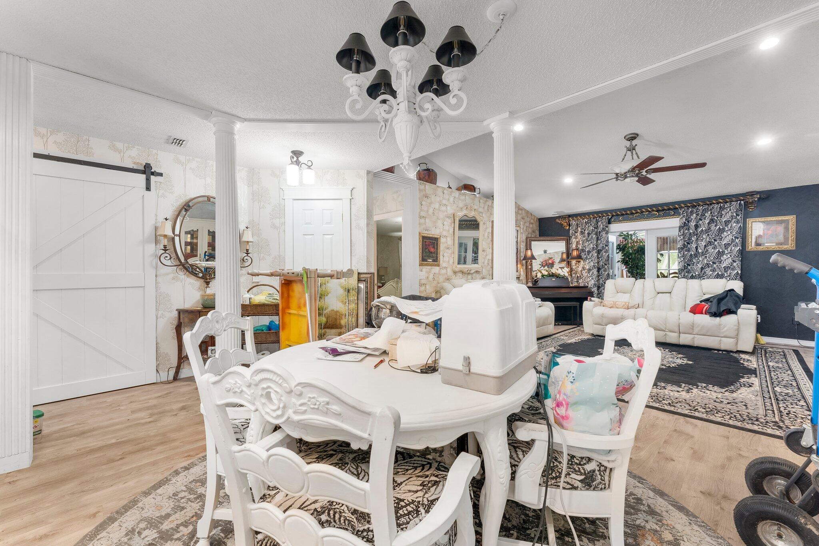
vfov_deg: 81.2
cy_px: 273
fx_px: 319
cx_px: 410
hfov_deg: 104.2
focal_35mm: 14
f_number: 8
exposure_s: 1/1.67
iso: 400
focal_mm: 14
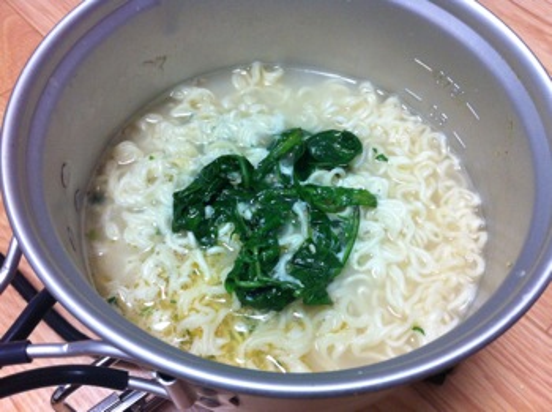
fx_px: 557
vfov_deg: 40.6
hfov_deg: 52.7
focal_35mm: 35
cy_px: 206
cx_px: 276
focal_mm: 3.85
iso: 160
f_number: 2.8
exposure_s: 1/17
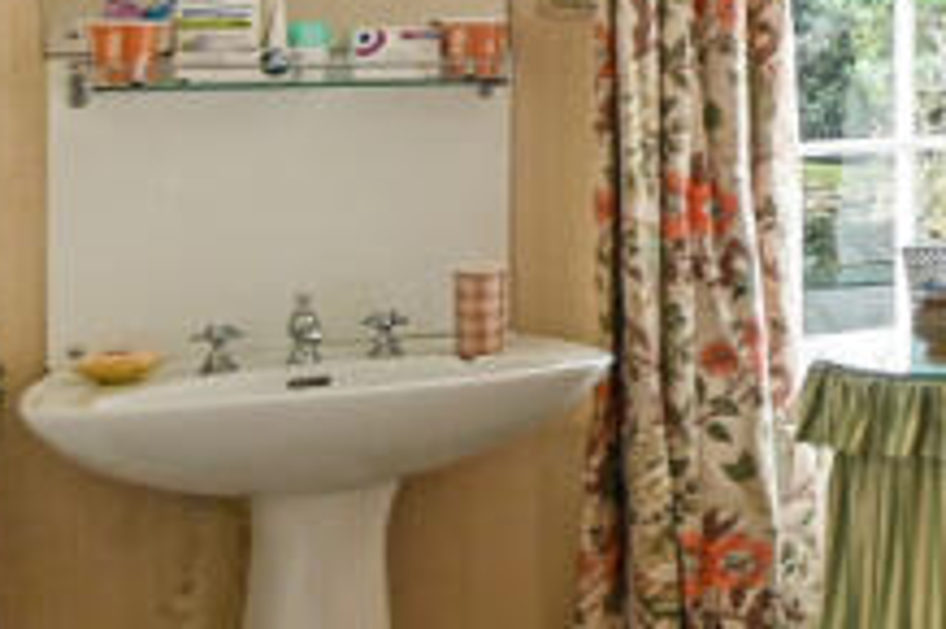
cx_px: 1987
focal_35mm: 82
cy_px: -11
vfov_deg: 16.2
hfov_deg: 16.9
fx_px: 2162
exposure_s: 1/640
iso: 1250
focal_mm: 17.5
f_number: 4
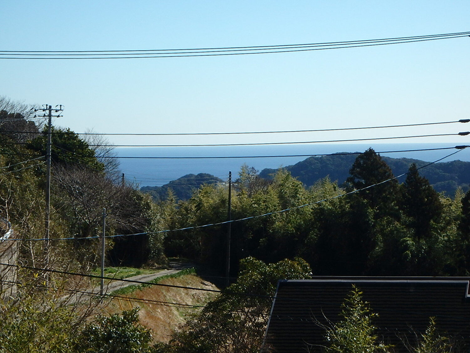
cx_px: 235
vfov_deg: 14.1
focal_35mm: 105
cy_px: 176
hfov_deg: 18.7
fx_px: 1426
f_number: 5.7
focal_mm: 18.7
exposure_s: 1/640
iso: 125
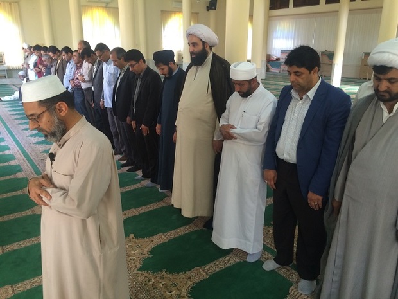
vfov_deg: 48.2
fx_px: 333
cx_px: 199
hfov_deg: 61.7
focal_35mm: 29
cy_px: 150
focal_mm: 4.15
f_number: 2.2
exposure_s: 1/33
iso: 125
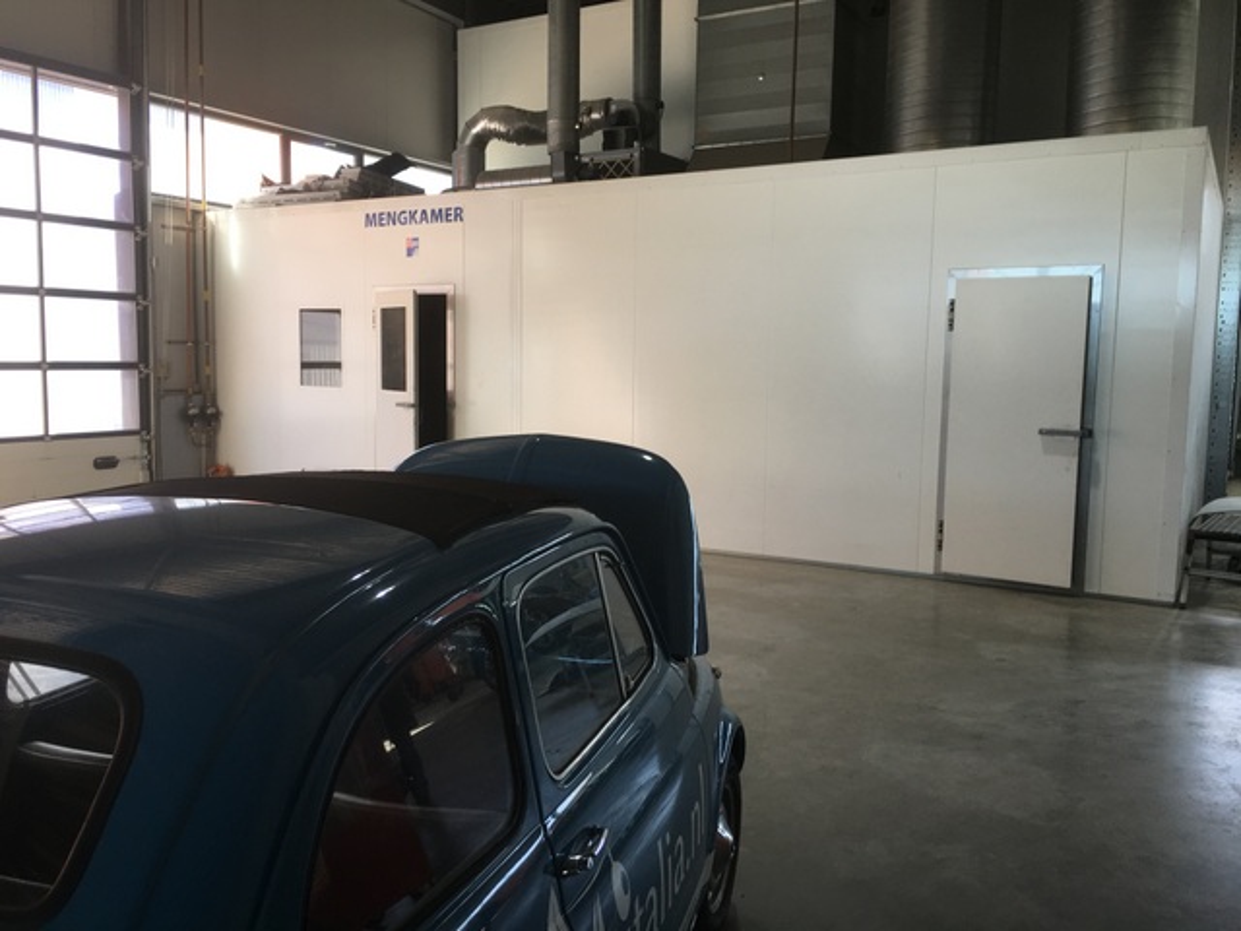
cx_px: 620
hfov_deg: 61.7
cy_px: 466
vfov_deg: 48.2
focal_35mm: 29
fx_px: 1040
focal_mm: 4.15
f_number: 2.2
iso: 32
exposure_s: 1/50
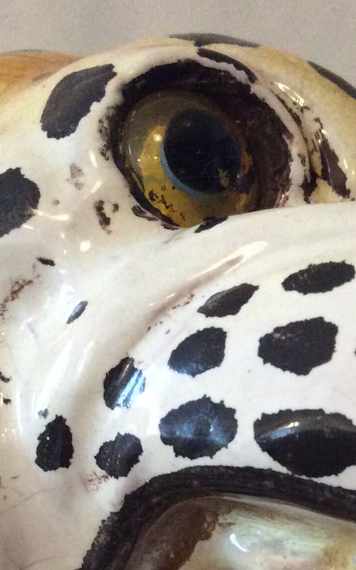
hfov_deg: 17.0
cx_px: 310
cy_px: 616
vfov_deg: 25.3
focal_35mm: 76
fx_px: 1180
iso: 250
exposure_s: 1/20
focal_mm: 3.3
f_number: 2.4
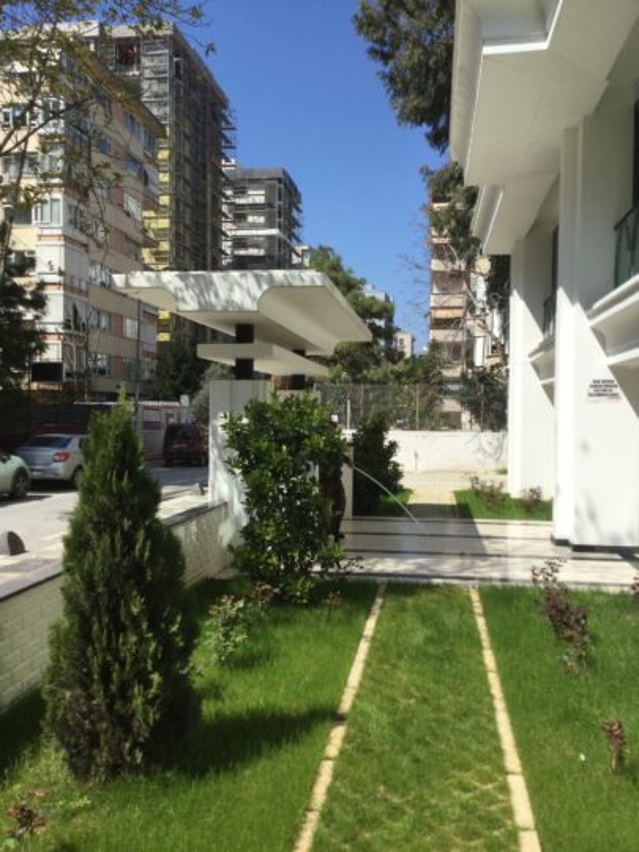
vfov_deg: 58.4
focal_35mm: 31
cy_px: 426
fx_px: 763
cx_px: 320
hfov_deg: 45.4
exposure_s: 1/1538
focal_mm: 3.3
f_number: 2.4
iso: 25
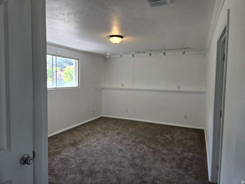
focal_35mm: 23
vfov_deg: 58.9
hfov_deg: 73.9
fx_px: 163
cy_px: 92
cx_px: 122
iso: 50
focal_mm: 5.4
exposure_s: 1/180
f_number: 1.8
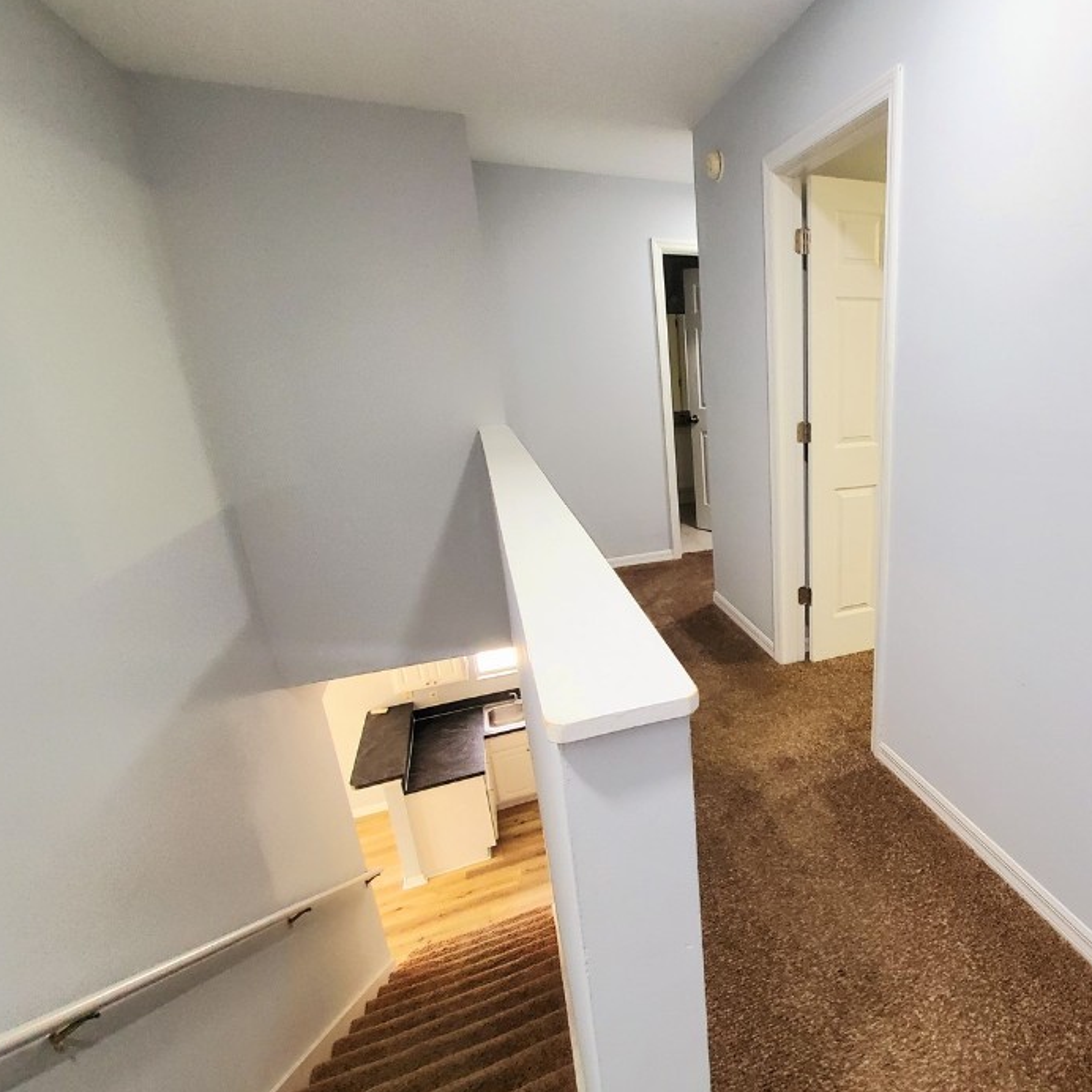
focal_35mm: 17
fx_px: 607
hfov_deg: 79.0
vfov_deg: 83.9
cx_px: 787
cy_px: 562
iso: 400
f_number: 2.2
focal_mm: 1.8
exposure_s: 1/59.2
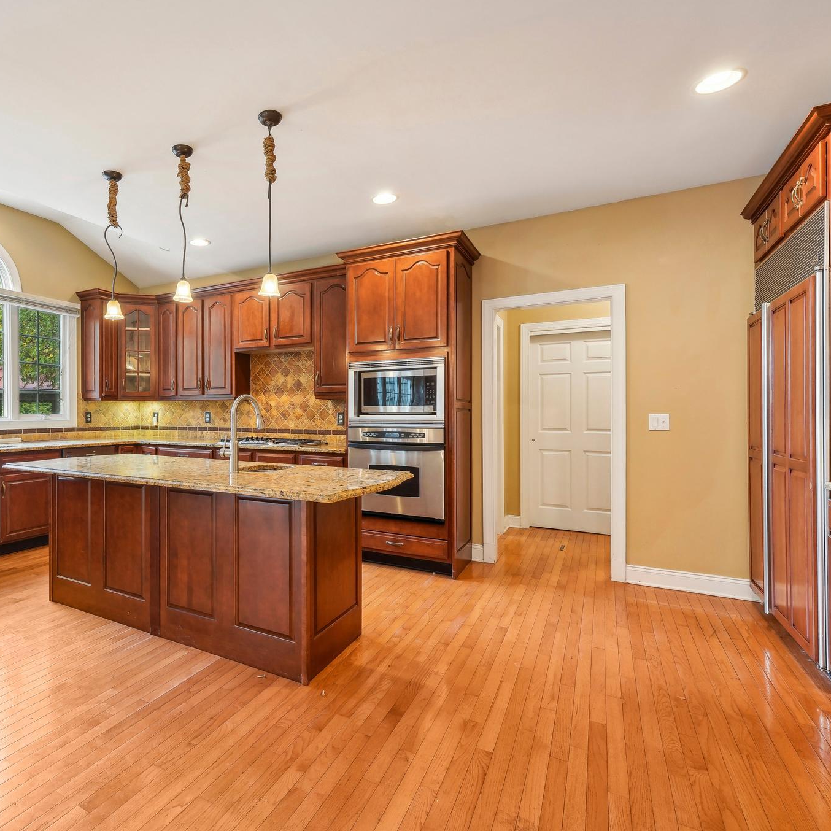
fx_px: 489
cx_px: 278
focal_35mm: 18
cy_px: 416
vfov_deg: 80.7
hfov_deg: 78.1
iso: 500
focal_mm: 14
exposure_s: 1/25
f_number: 8
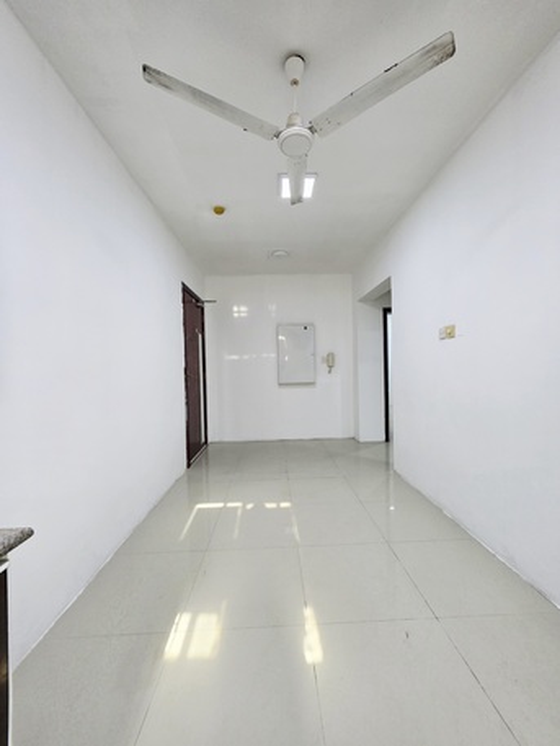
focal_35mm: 13
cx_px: 280
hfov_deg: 89.9
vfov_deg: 106.2
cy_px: 373
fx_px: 280
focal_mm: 2.2
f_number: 1.9
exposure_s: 1/204
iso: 400
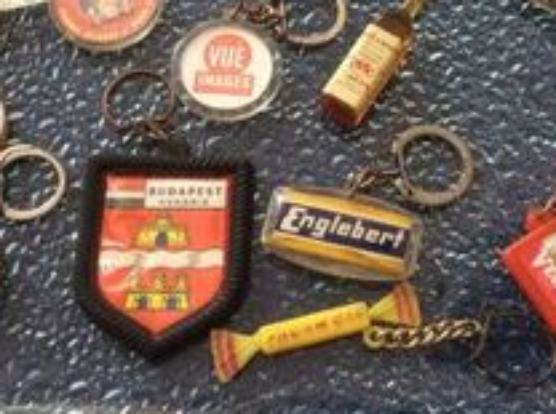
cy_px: 91
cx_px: 337
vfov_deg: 19.6
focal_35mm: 74
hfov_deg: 26.3
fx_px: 1186
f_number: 2.4
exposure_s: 1/25
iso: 200
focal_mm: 3.3
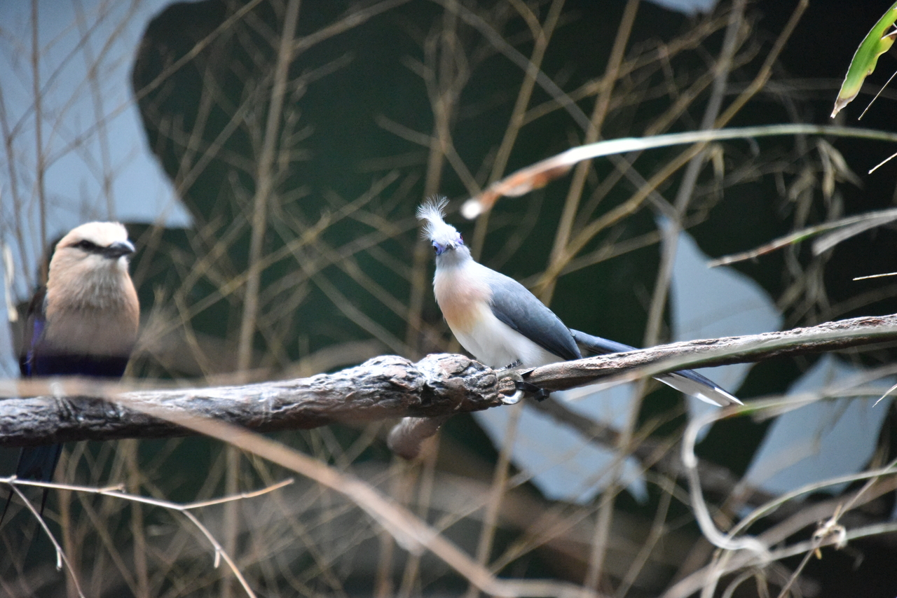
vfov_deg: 4.6
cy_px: 299
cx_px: 448
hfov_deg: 6.9
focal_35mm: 300
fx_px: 7476
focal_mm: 300
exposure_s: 1/640
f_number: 5.6
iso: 10000
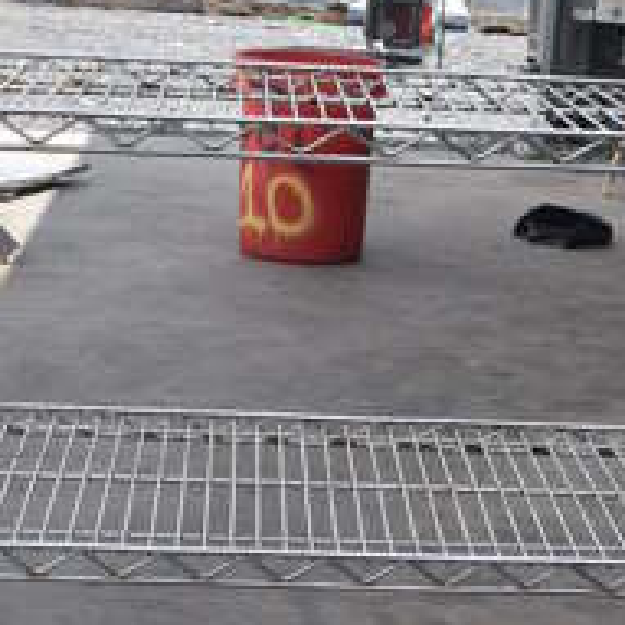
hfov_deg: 15.8
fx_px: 2247
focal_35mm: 110
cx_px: 396
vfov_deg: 14.8
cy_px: 924
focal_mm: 18
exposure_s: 1/400
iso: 200
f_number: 8
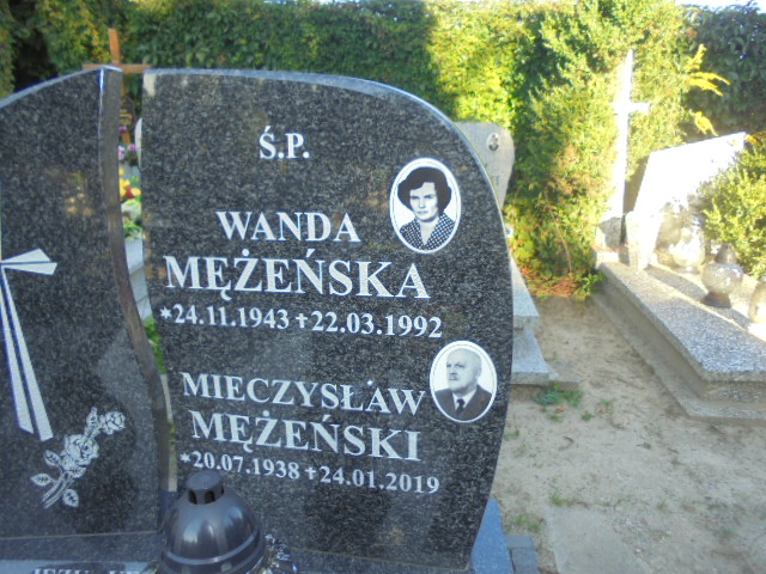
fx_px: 575
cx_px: 383
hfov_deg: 67.3
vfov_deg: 53.1
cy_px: 287
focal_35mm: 26
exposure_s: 1/80
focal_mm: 4.6
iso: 100
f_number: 3.5
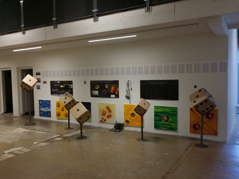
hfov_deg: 58.4
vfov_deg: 45.4
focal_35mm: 31
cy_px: 90
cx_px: 120
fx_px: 214
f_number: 2.2
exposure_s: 1/33
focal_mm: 4.13
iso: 64
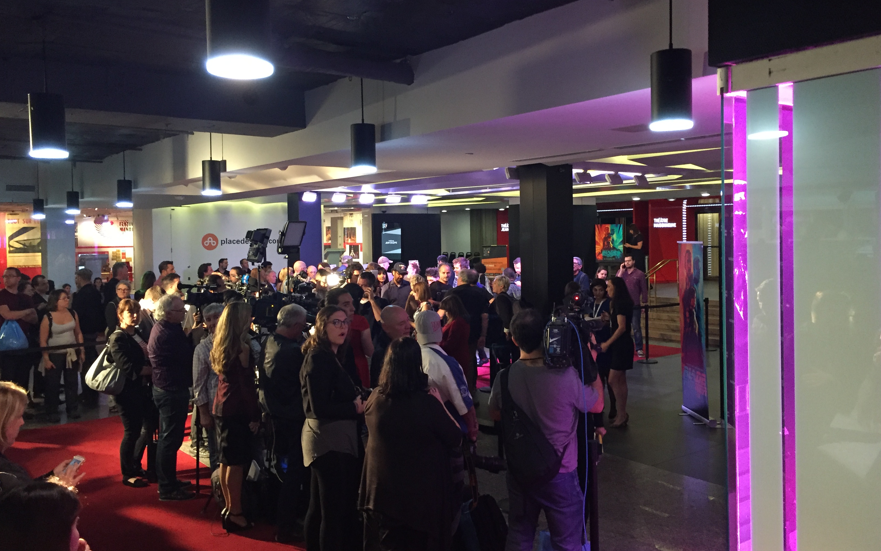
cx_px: 443
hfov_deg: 61.2
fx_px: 744
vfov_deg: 40.6
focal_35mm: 31
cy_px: 253
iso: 250
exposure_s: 1/17
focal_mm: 4.15
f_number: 2.2
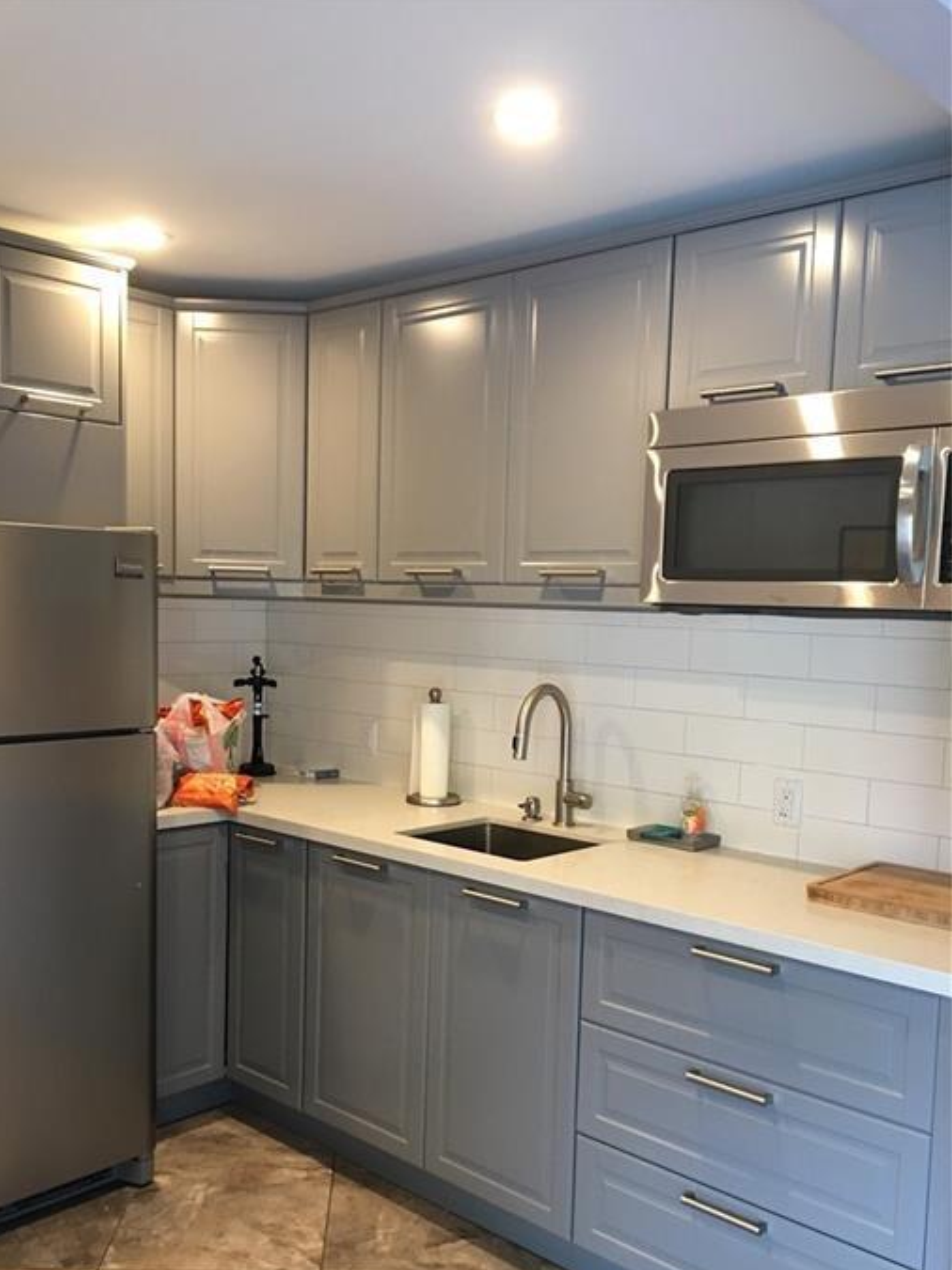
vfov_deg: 55.2
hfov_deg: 42.8
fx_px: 1210
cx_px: 412
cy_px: 717
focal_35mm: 33
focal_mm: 4.15
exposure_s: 1/15
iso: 50
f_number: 2.2
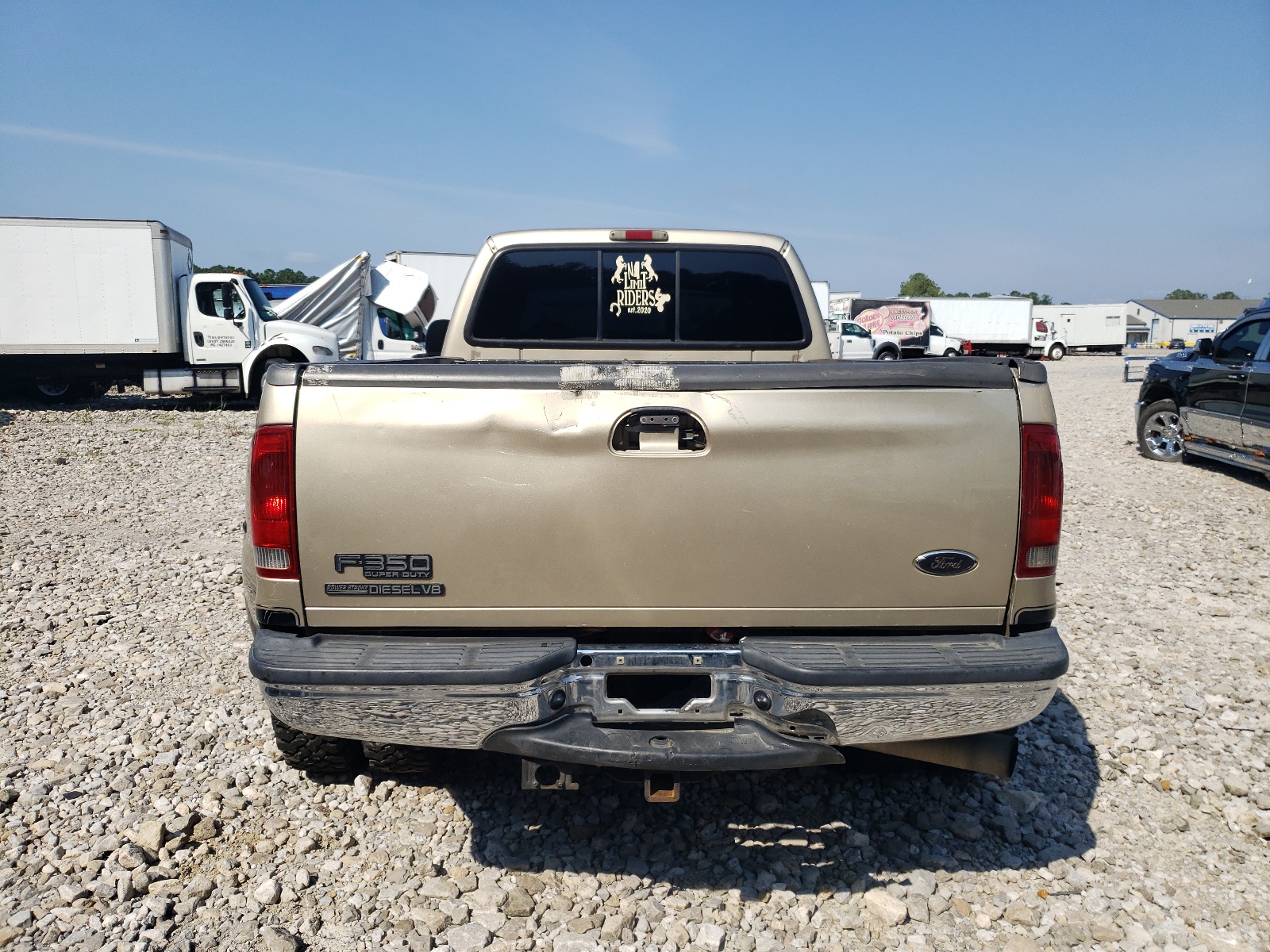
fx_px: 954
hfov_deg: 67.3
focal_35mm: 26
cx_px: 635
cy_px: 476
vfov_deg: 53.1
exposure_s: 1/3333
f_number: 1.5
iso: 50
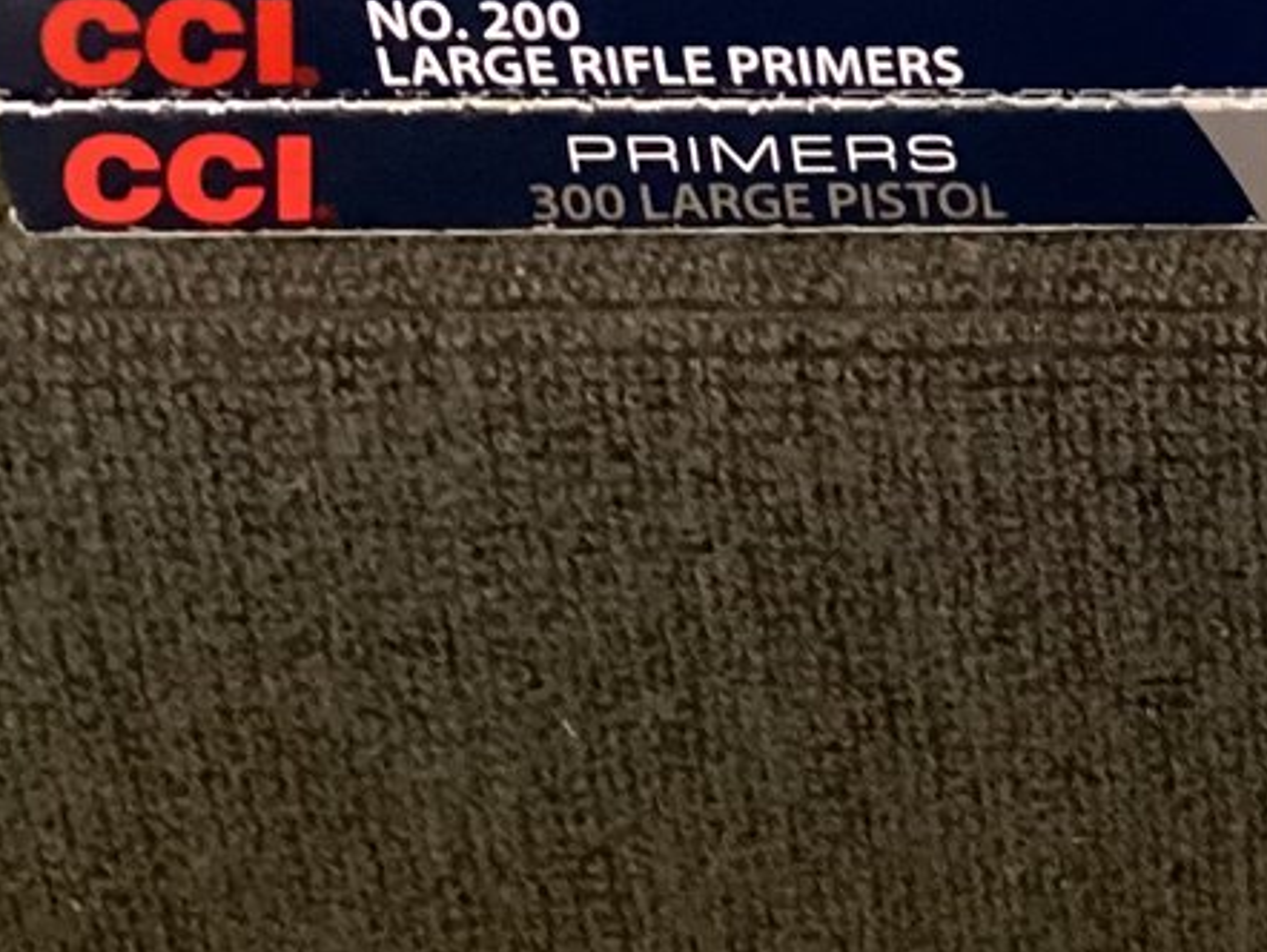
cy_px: 153
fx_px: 3882
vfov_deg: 13.9
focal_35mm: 106
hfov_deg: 16.7
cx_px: 1956
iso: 320
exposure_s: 1/33
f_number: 2.4
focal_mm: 3.3
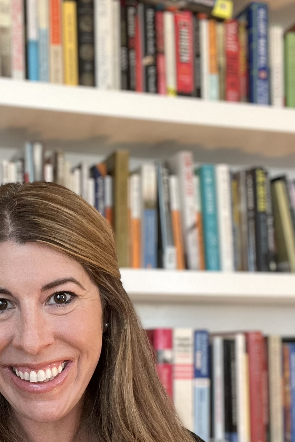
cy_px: 312
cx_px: 30
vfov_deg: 35.7
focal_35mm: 55
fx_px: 676
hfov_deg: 23.9
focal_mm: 2.71
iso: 200
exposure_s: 1/60
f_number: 2.2
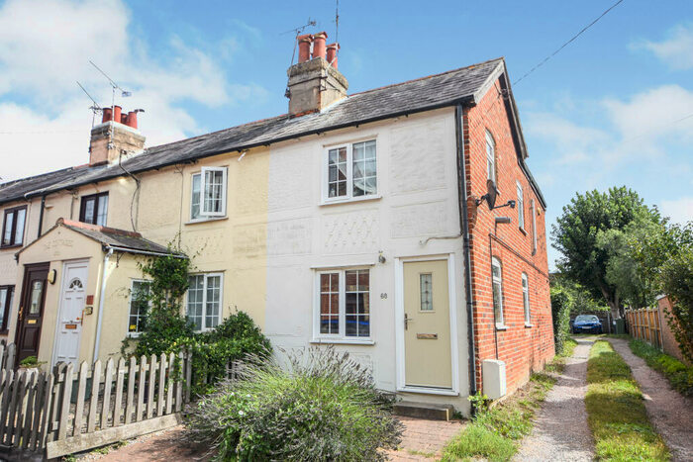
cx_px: 346
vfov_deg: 53.2
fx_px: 462
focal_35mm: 24
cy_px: 231
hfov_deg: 73.7
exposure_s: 1/320
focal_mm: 16
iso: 125
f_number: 5
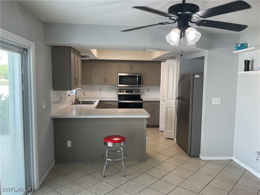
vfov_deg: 48.2
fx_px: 218
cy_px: 98
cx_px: 130
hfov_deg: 61.7
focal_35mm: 29
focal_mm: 3
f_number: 1.8
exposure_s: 1/60
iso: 40
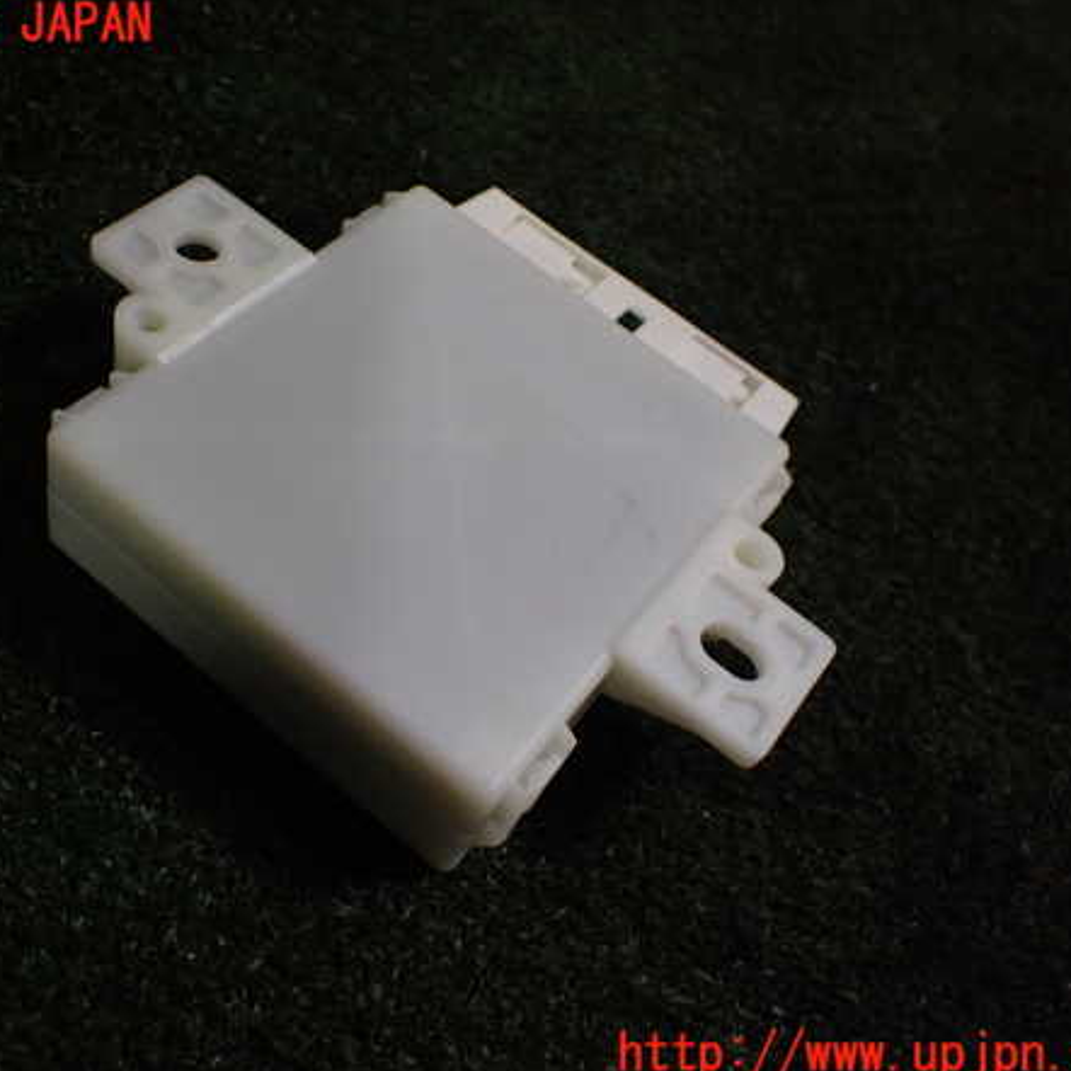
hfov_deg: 45.8
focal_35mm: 36
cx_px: 439
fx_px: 1260
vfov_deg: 46.0
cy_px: 540
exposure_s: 1/125
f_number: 2.3
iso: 250
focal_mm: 5.4
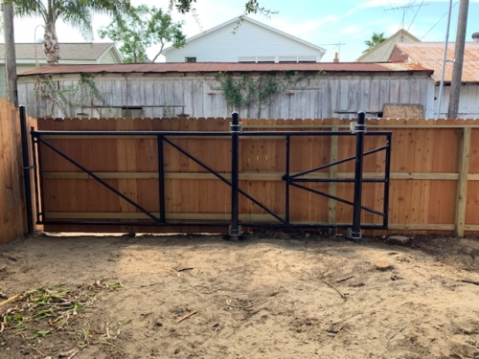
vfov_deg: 53.1
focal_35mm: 26
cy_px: 180
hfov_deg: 67.3
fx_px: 360
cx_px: 240
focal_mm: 4.25
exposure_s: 1/177
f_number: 1.8
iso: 25
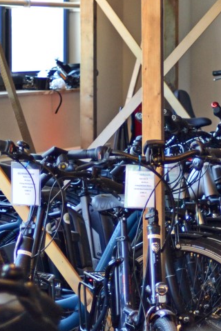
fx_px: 2320
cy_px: 37
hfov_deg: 5.5
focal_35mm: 252
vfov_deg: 8.1
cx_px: 146
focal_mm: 70
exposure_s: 1/125
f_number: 4
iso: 720
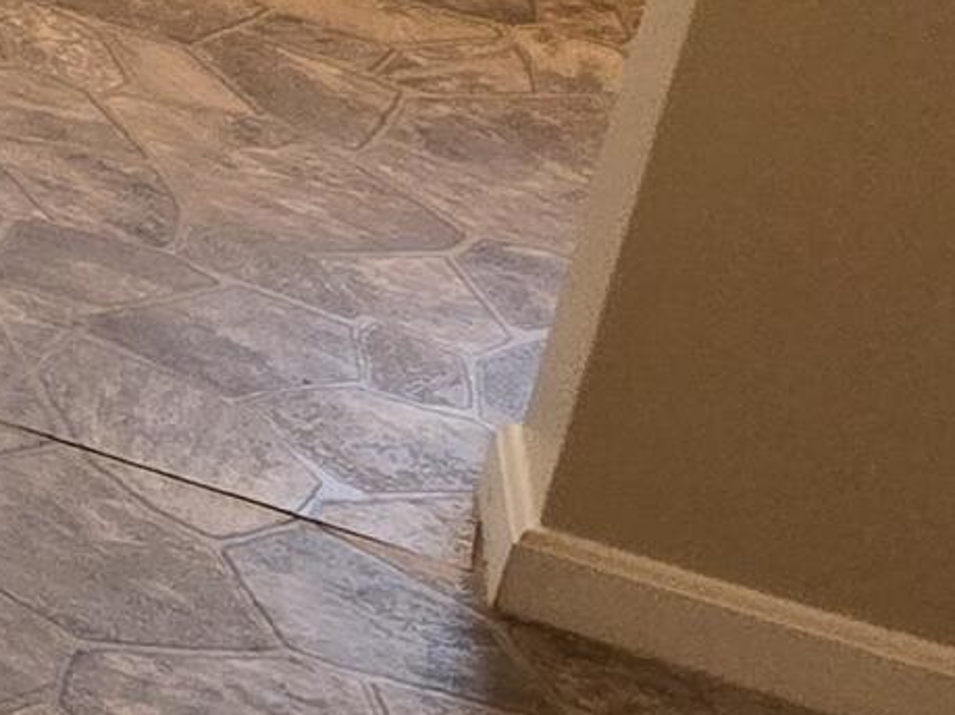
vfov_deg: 15.5
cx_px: -1750
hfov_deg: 12.3
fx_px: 2344
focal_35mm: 85
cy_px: -464
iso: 200
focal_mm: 2.2
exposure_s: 1/60
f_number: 2.2
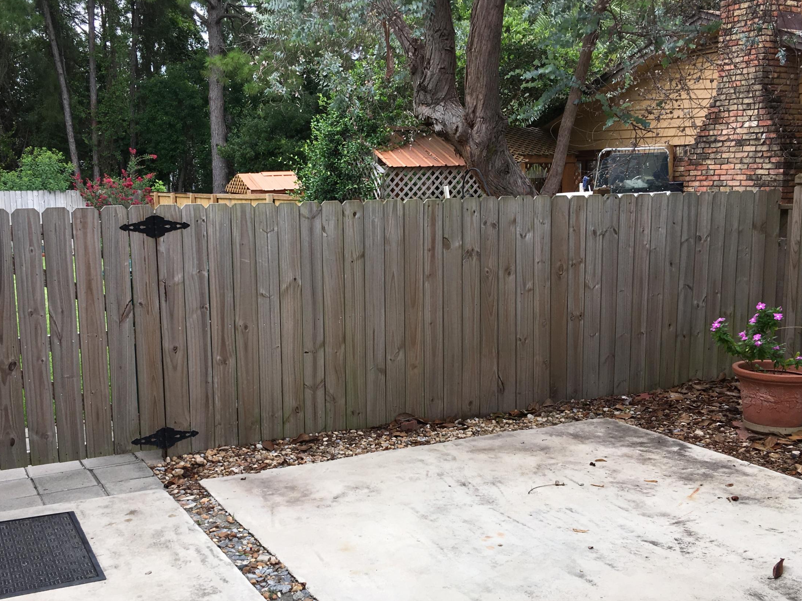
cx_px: 369
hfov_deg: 46.8
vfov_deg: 35.9
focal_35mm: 40
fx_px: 927
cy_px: 336
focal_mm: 4.15
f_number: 2.2
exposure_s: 1/348
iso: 25
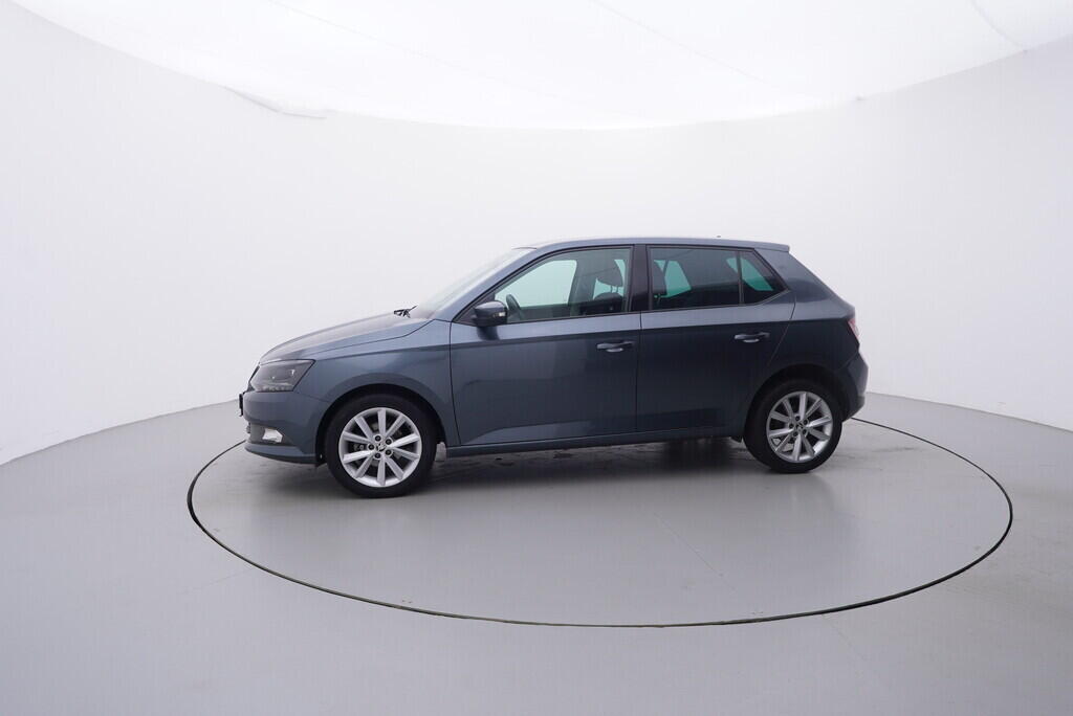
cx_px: 536
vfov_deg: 56.2
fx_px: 671
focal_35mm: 22
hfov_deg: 77.3
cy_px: 358
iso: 200
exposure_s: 1/80
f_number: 5
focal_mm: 15
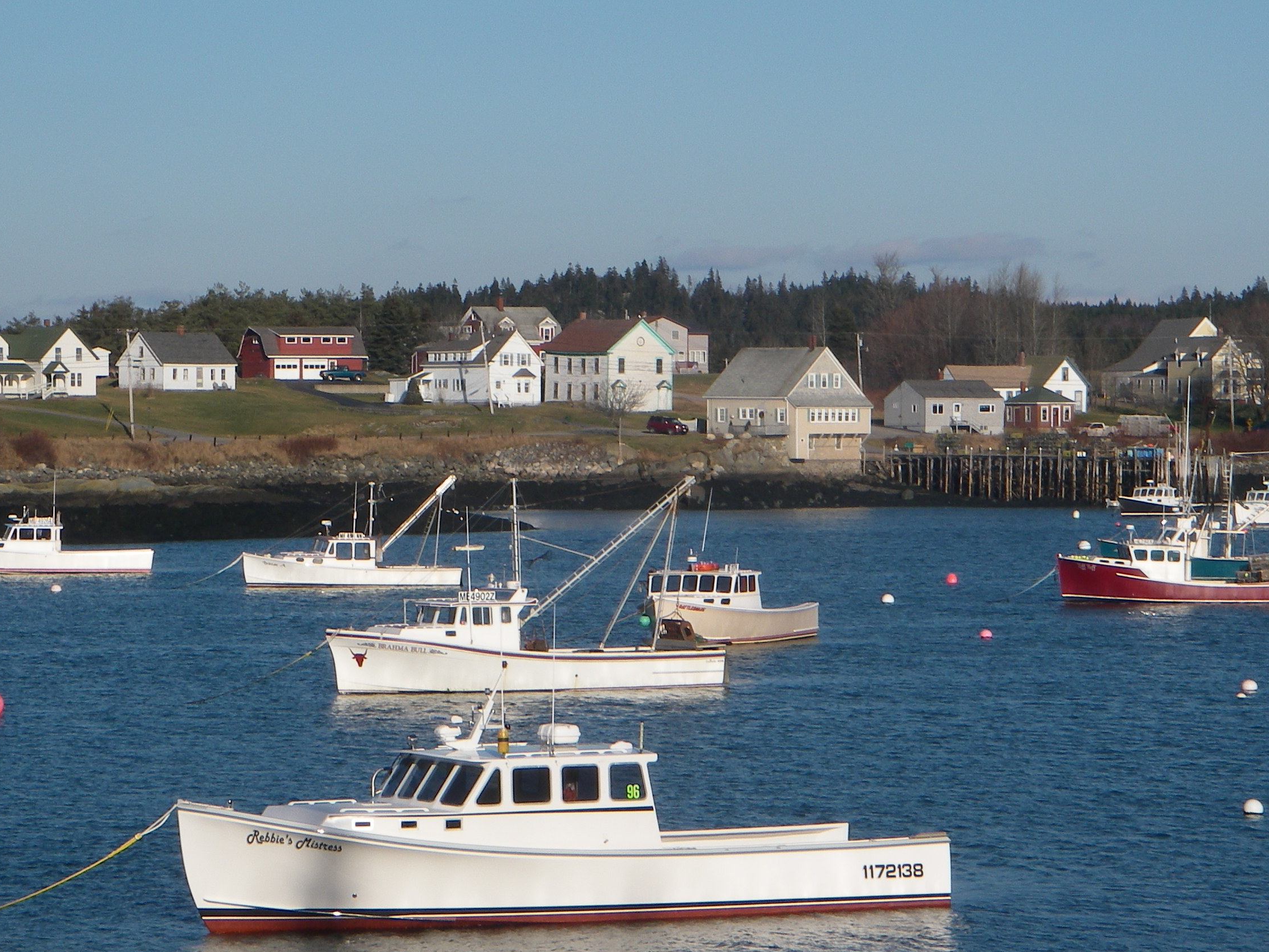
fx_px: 5243
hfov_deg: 13.8
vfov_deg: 10.4
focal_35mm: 143
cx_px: 626
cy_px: 443
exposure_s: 1/250
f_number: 8
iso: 64
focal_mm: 18.9
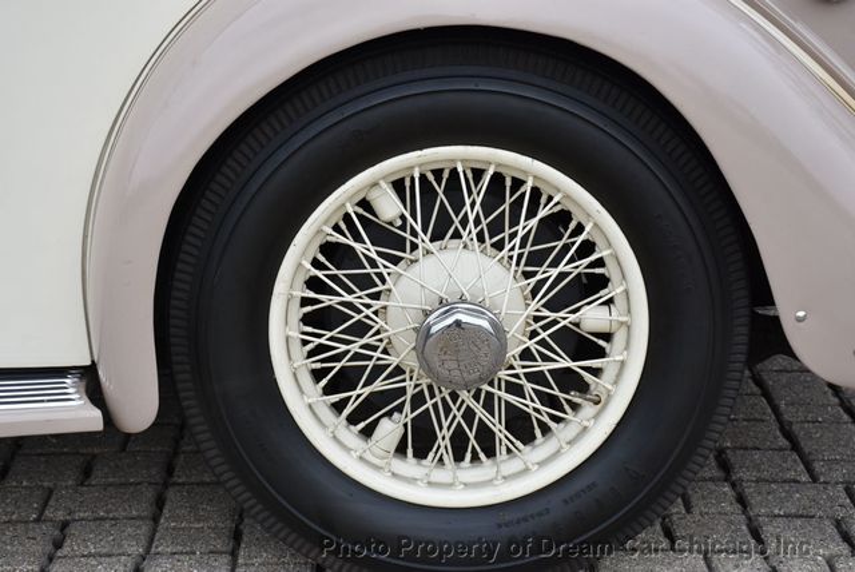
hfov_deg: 26.0
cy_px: 286
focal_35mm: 78
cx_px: 428
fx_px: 1854
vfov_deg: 17.5
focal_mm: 52
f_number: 8
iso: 500
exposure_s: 1/500
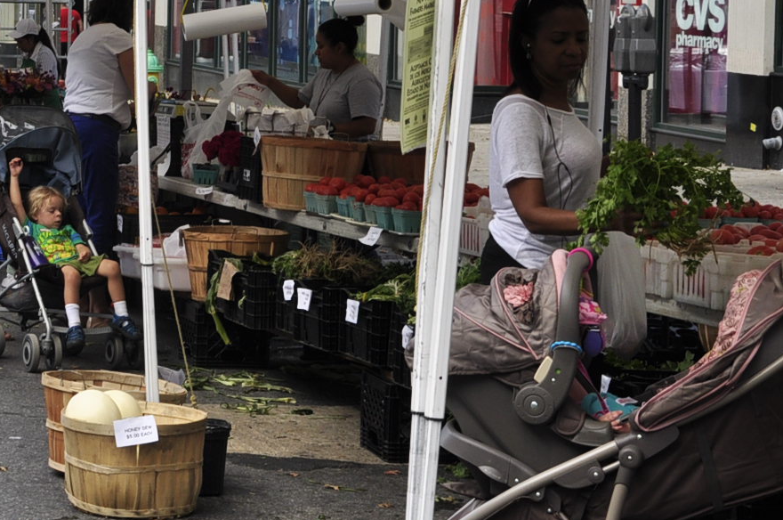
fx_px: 2541
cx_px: -131
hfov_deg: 16.8
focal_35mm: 117
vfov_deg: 11.6
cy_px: 27
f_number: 7.1
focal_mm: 32
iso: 200
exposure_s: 1/200
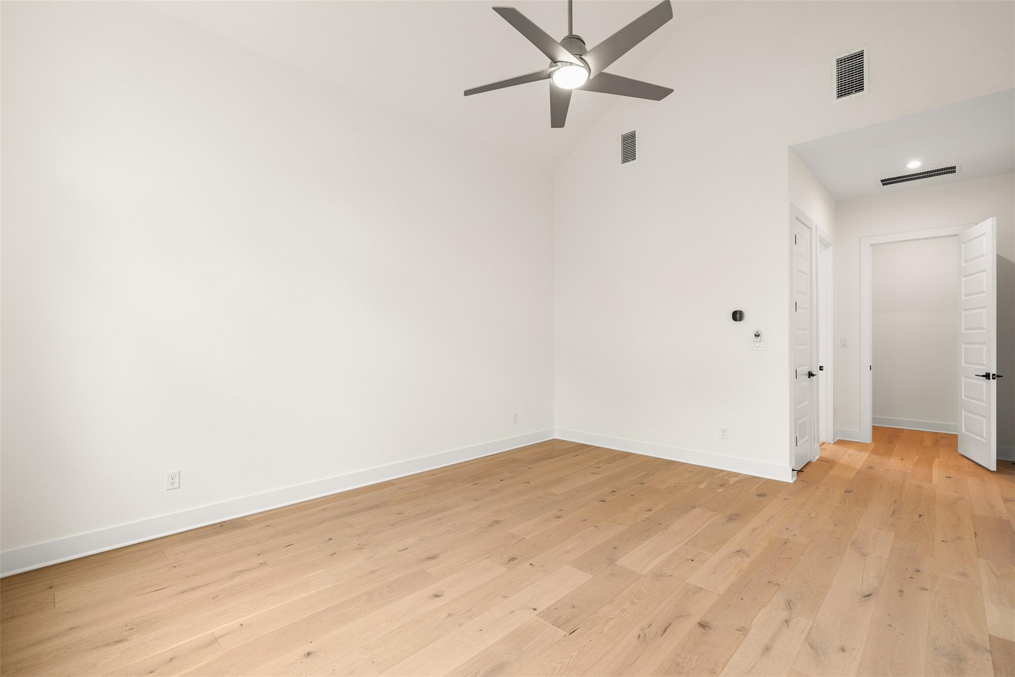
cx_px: 508
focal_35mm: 16
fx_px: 451
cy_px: 338
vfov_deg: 73.7
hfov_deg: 96.7
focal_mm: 16
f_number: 9
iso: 320
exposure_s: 1/2.5
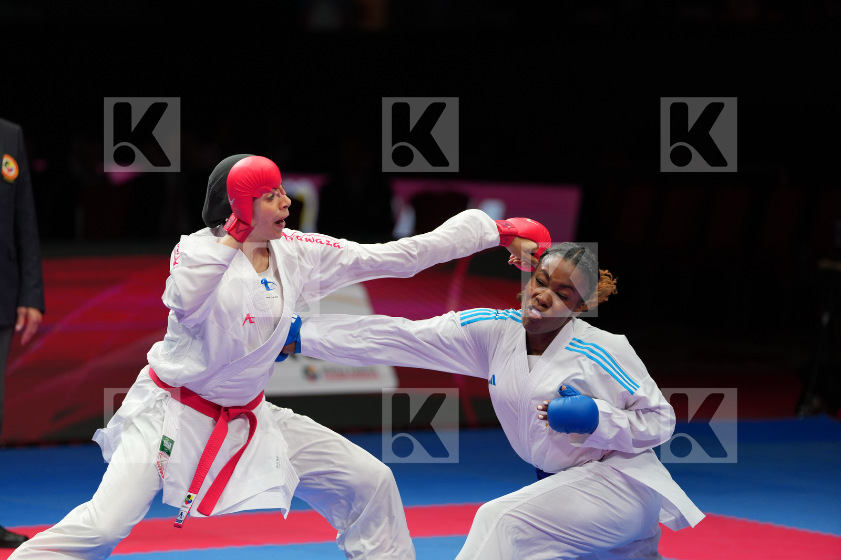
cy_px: 280
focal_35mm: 200
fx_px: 4671
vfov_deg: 6.9
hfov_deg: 10.3
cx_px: 420
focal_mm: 200
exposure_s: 1/1000
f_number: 2.8
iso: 500
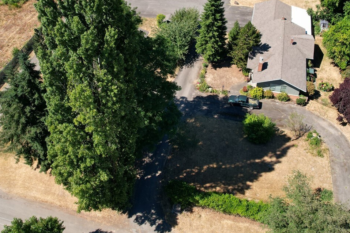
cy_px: 60
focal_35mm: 39
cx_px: 173
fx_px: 379
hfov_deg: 49.6
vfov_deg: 33.6
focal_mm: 8.38
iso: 100
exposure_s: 1/1250
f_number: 2.8
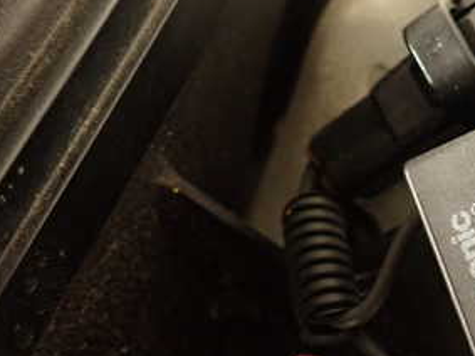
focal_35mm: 53
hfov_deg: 33.9
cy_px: 243
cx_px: 440
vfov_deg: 27.3
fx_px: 727
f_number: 2
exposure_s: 1/30
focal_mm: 4.5
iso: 320
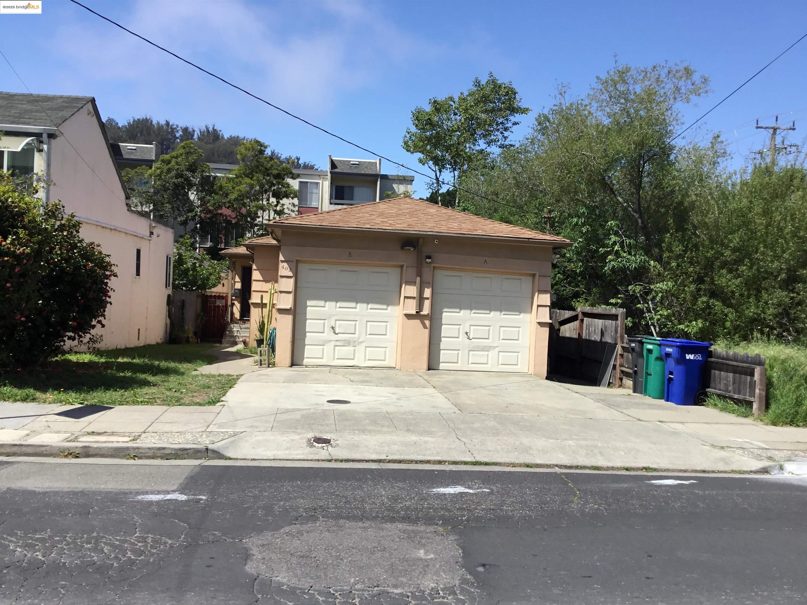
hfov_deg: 58.4
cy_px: 302
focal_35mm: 31
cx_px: 404
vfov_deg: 45.4
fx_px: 723
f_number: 2.4
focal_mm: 3.3
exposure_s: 1/1181
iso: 25
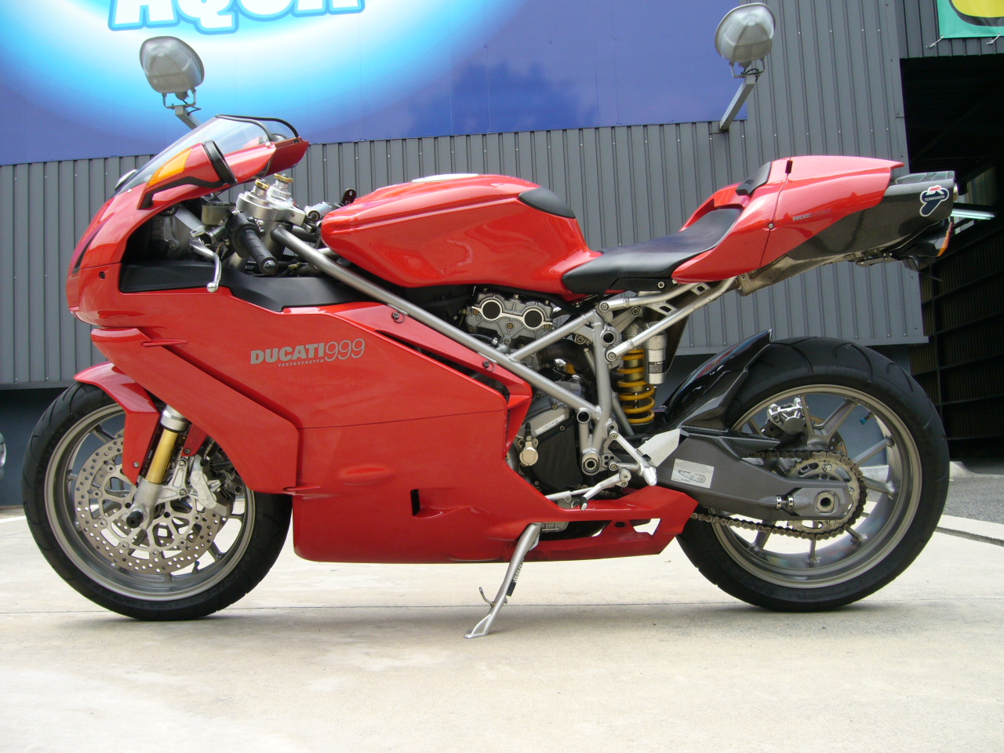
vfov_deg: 40.7
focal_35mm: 35
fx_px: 1015
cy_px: 376
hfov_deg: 52.6
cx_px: 502
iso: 80
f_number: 5.6
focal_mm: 5.8
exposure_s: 1/200
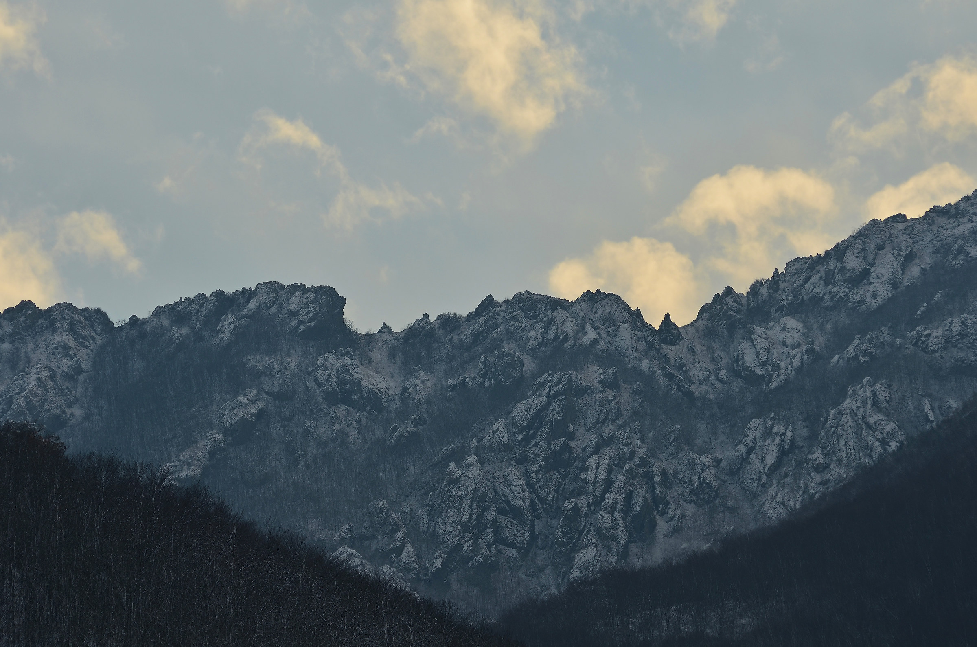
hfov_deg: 11.0
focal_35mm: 188
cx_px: 488
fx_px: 5077
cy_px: 324
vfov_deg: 7.3
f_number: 7.1
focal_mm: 125
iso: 100
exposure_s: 1/400
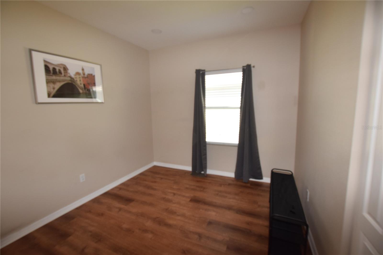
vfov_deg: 77.3
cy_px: 128
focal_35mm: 15
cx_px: 192
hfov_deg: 100.4
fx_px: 160
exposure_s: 1/125
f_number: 5.6
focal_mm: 10
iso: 800
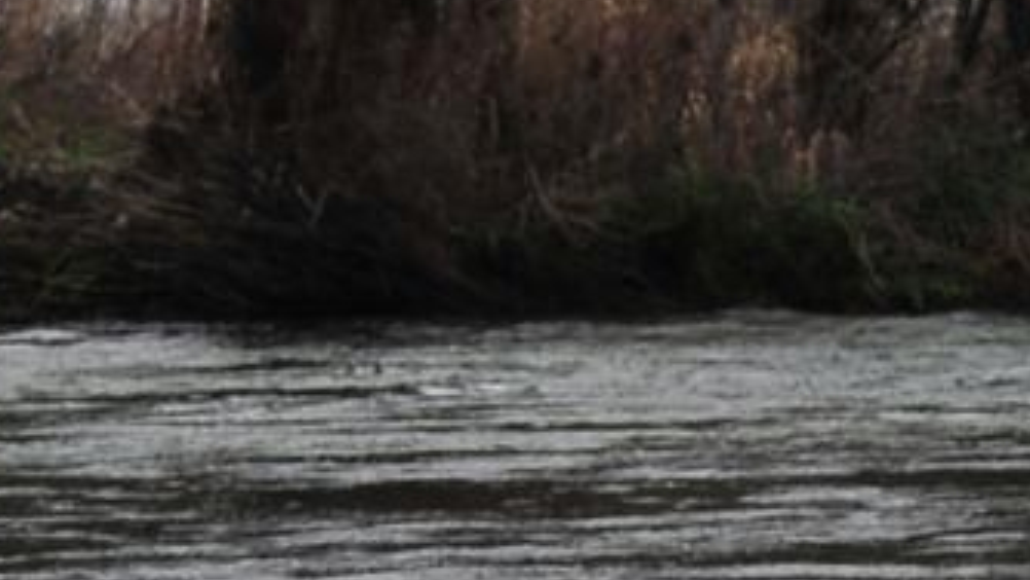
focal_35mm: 1503
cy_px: 804
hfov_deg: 1.4
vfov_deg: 0.8
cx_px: 1289
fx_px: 41056
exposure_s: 1/400
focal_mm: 300
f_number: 11
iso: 400
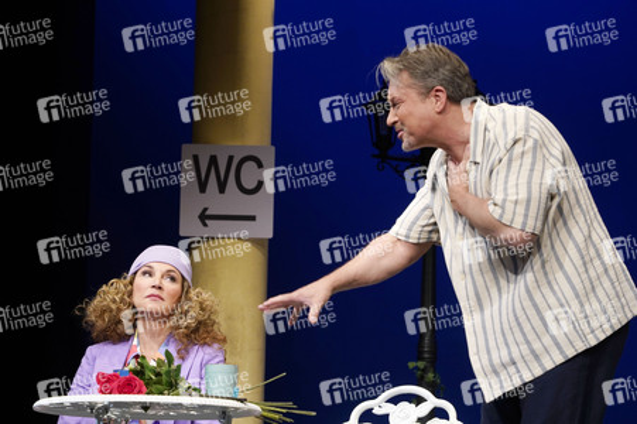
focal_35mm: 168
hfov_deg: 12.2
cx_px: 318
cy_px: 212
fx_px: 2970
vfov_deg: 8.2
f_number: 8
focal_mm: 168
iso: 1600
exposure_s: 1/160
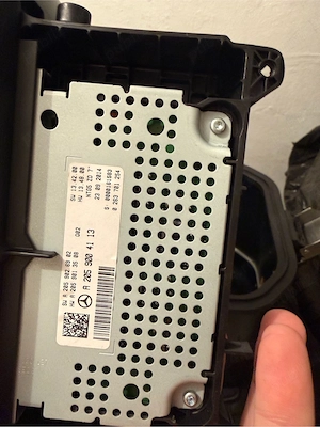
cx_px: 160
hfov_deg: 56.8
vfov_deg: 71.6
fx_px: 296
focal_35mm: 24
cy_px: 214
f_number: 2.2
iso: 400
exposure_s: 1/50
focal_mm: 2.22
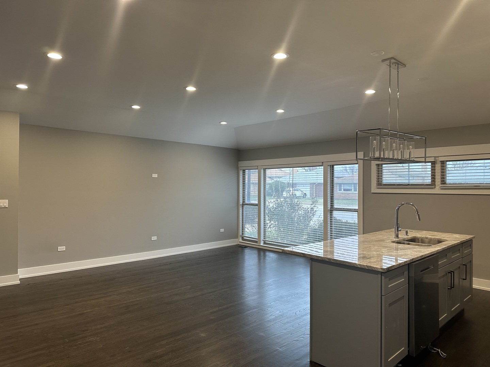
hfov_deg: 71.6
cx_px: 245
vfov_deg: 56.8
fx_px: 340
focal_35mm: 24
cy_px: 184
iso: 200
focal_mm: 6.86
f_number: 1.78
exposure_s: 1/120
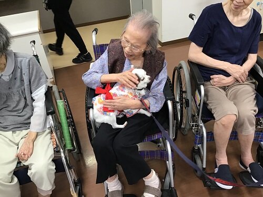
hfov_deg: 58.4
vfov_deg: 45.4
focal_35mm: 31
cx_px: 132
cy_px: 98
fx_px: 236
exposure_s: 1/33
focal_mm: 3.3
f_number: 2.4
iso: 80
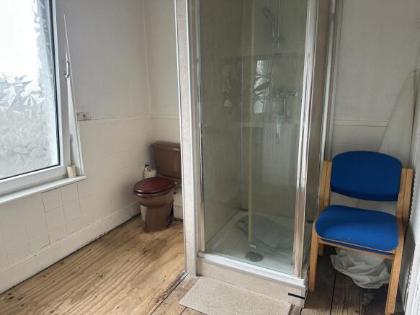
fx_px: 291
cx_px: 210
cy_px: 158
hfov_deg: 71.6
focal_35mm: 24
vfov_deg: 56.8
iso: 100
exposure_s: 1/121
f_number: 1.78
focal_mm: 6.86
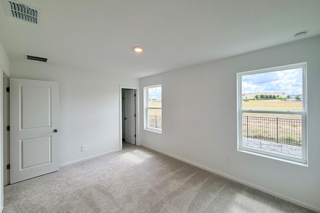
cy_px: 102
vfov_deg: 77.3
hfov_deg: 100.4
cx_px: 157
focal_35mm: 15
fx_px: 133
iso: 50
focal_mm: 2.22
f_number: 2.2
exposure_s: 1/167
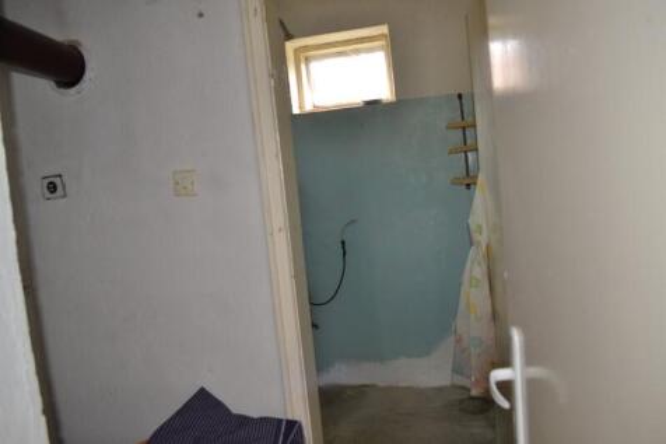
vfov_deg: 47.9
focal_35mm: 27
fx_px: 499
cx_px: 333
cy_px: 222
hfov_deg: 67.4
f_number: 3.5
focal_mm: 18
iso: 400
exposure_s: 1/60
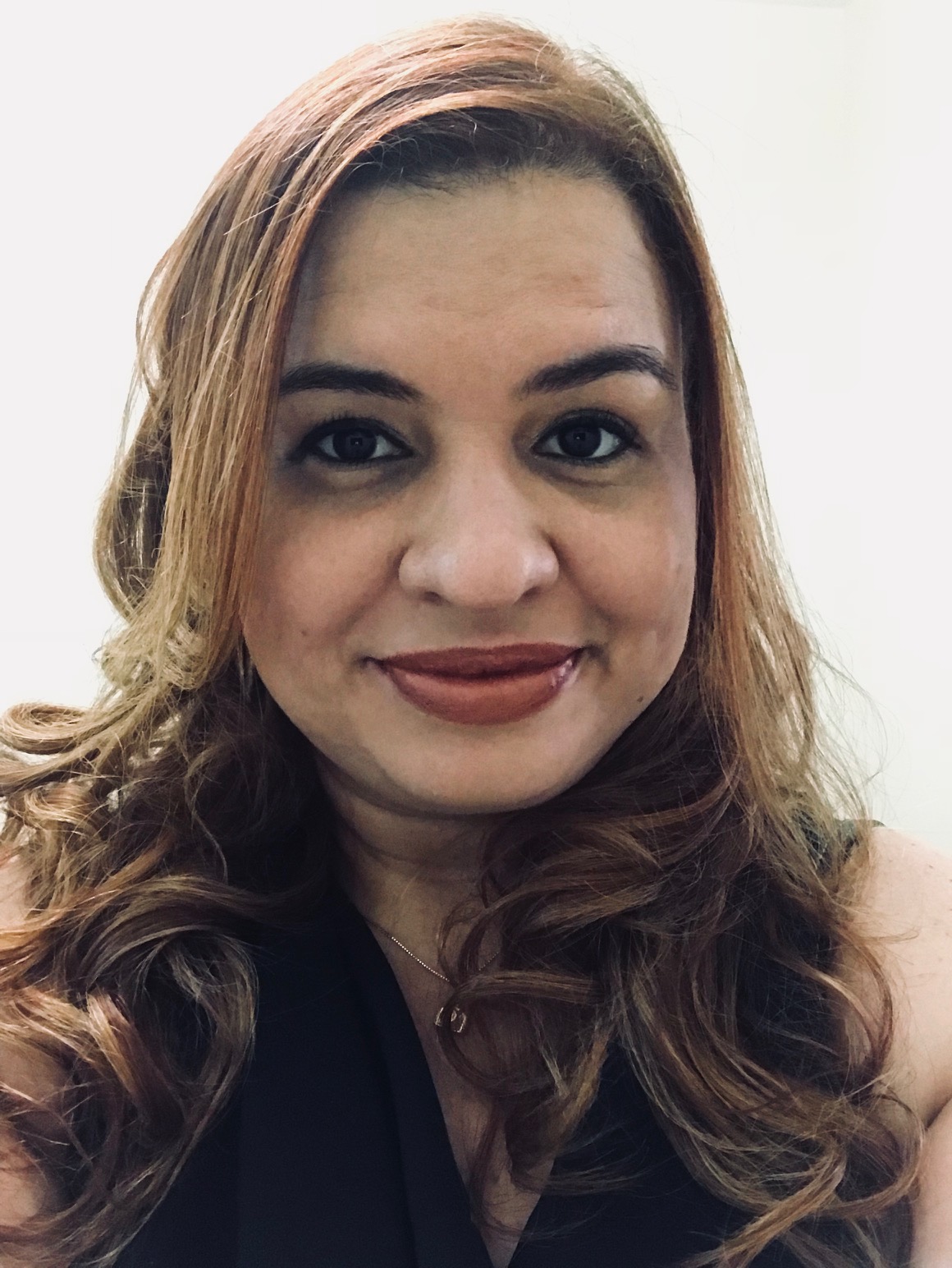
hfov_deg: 44.2
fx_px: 1172
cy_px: 634
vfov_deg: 56.8
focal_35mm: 32
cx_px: 476
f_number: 2.2
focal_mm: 2.87
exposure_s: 1/15
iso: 500
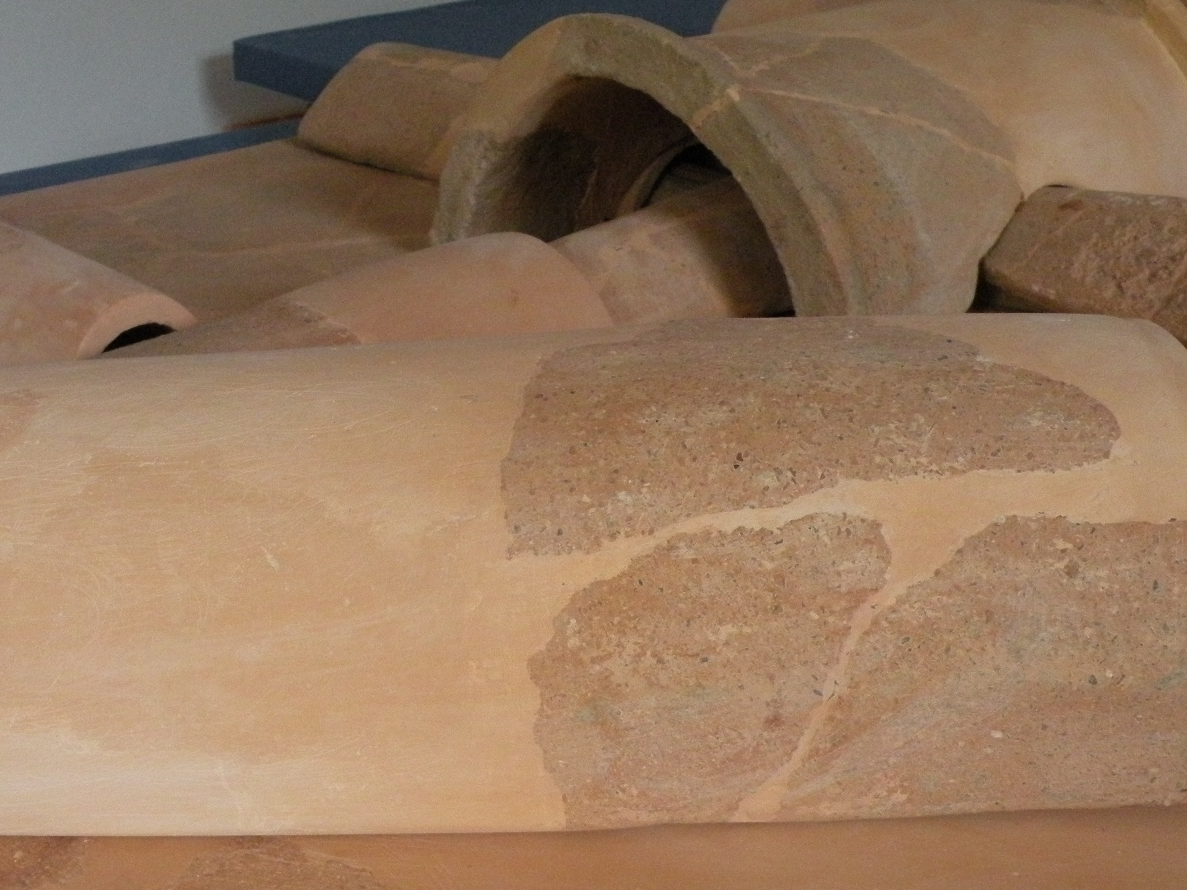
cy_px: 531
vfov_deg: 29.0
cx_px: 502
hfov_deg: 38.1
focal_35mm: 50
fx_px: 1715
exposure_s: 1/58.8
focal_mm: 5.8
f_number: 3.2
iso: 400
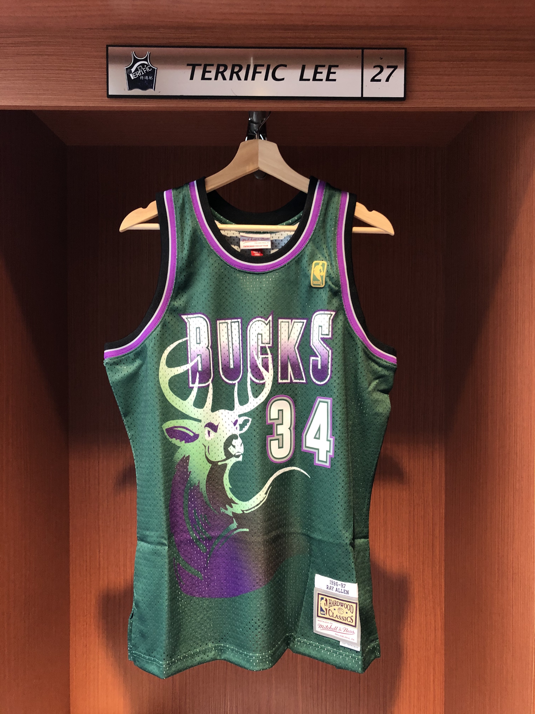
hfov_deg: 49.7
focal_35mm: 28
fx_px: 577
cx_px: 268
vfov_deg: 63.4
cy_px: 357
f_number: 1.8
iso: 40
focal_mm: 3.99
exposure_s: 1/20
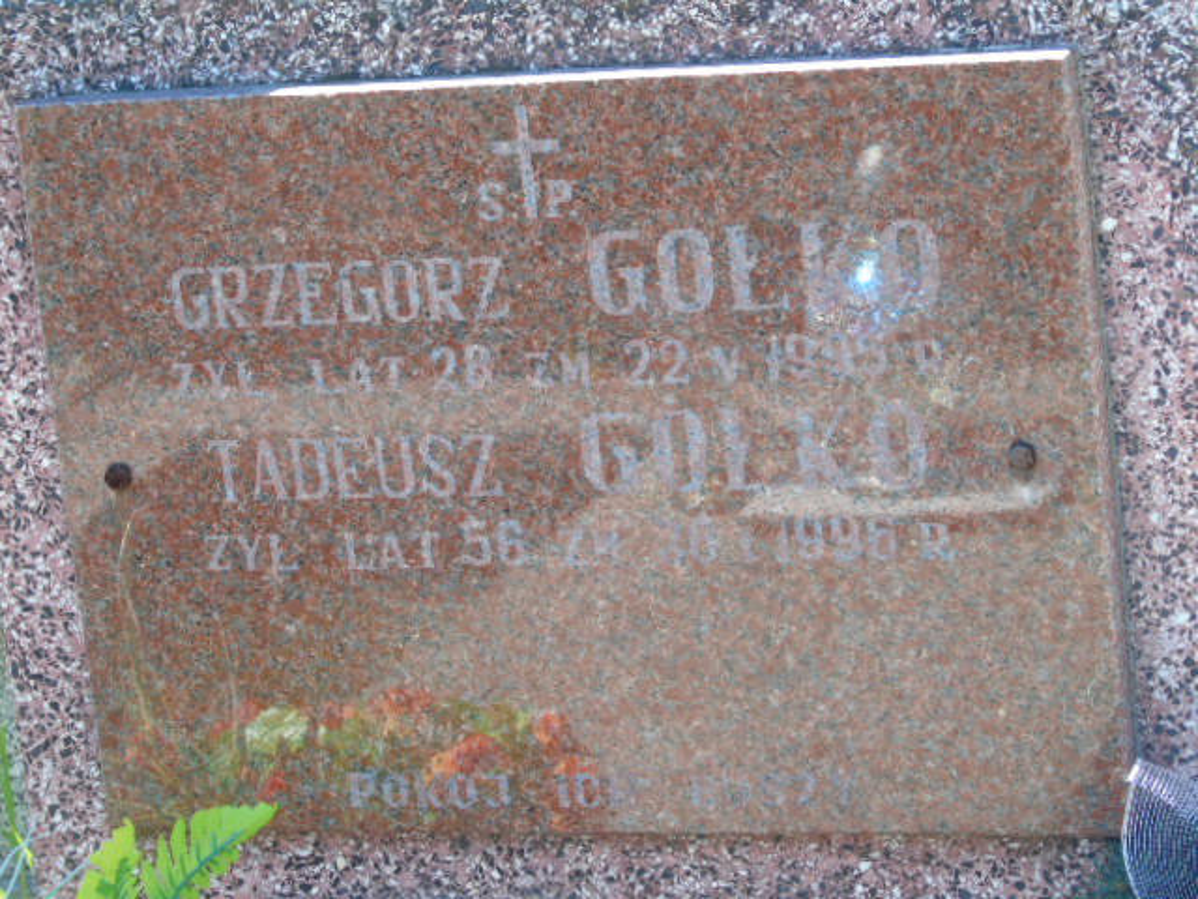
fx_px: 4914
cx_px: 599
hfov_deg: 13.9
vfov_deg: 10.4
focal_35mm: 142
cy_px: 450
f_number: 4.7
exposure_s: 1/125
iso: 200
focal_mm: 25
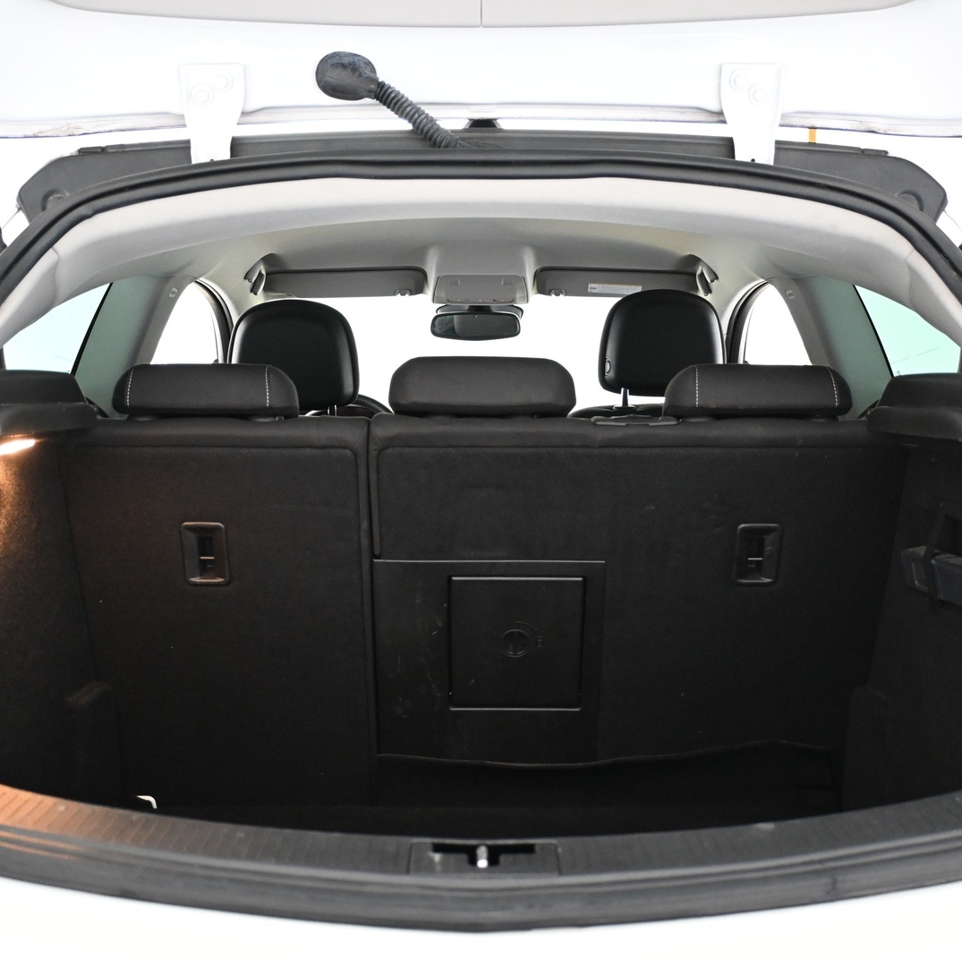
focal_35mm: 41
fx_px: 1299
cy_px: 481
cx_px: 472
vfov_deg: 40.6
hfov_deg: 40.6
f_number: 4
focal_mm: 21.5
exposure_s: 1/30
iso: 2800
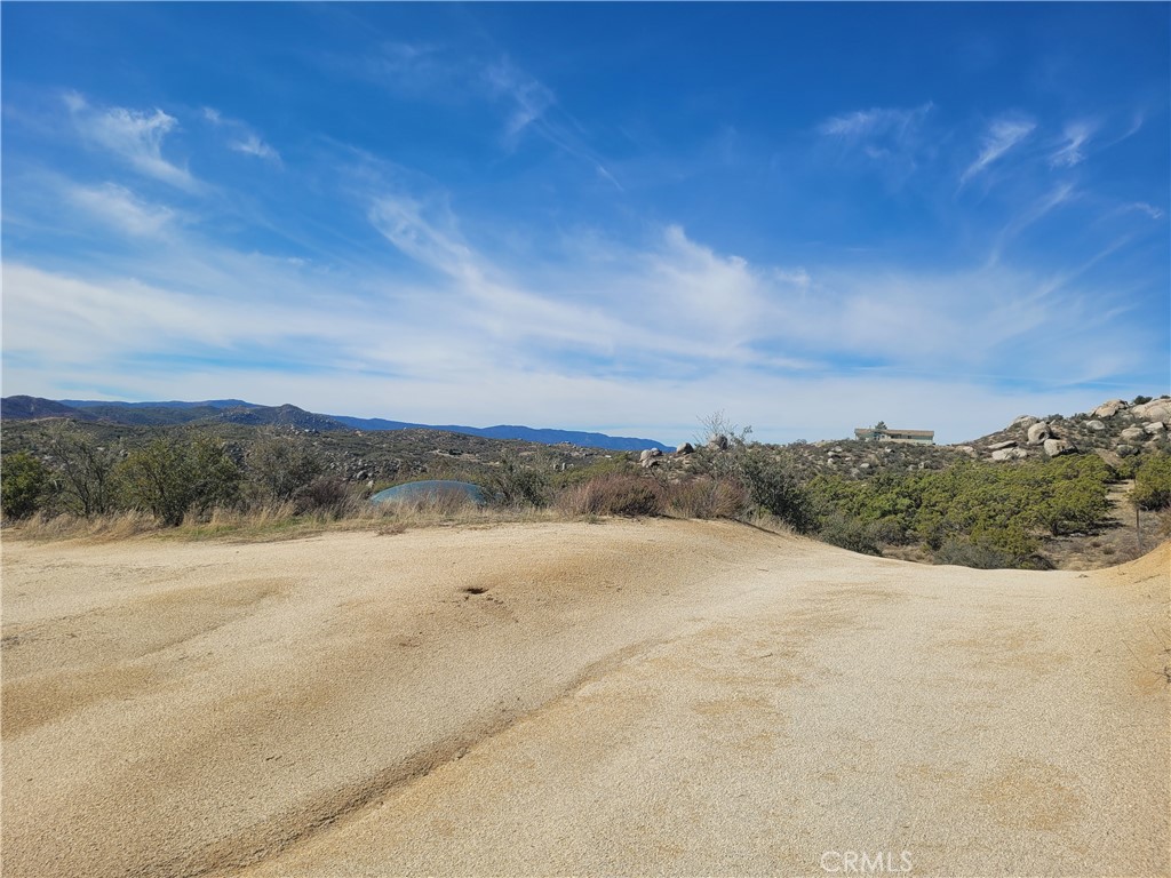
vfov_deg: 53.1
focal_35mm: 26
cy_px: 439
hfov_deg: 67.3
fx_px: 880
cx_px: 586
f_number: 1.8
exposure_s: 1/3840
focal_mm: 5.4
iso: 40
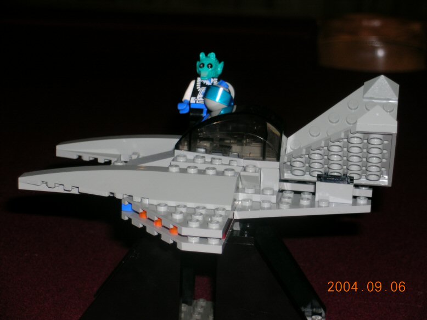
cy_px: 160
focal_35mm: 95
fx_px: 1171
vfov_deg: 15.6
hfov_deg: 20.7
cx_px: 214
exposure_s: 1/121
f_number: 4.4
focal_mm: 19.8
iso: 50
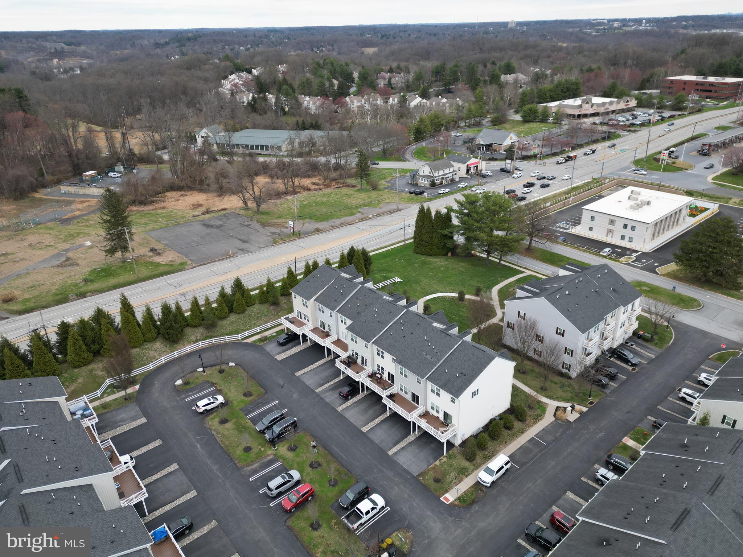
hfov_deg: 71.6
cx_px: 372
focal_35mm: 24
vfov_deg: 56.8
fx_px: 515
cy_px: 278
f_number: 1.7
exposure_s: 1/500
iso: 200
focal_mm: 6.72
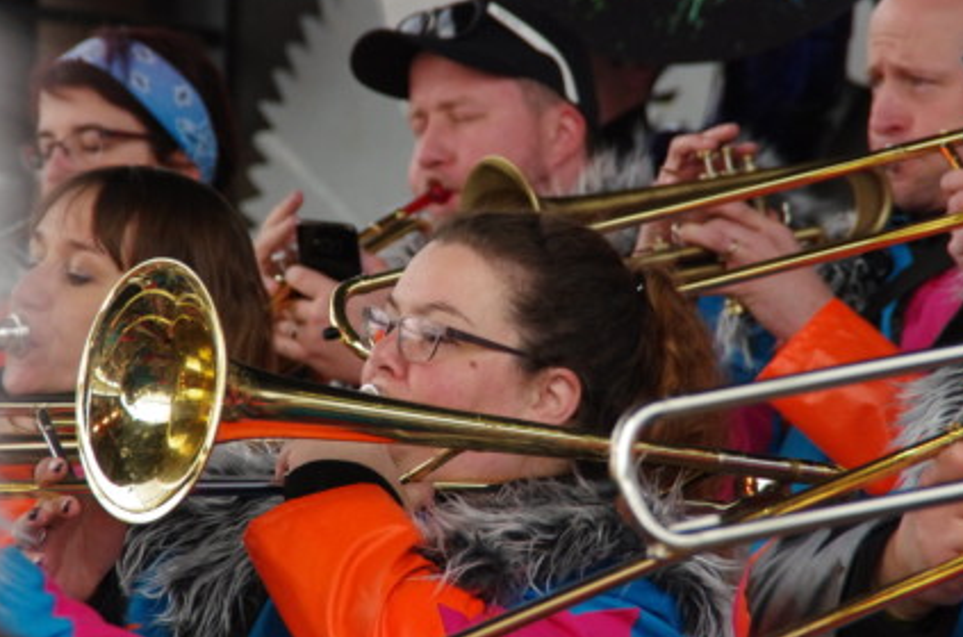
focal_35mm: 355
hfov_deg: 5.8
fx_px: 9475
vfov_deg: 3.9
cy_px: 288
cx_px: 471
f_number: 8
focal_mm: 200
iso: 3200
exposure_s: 1/250
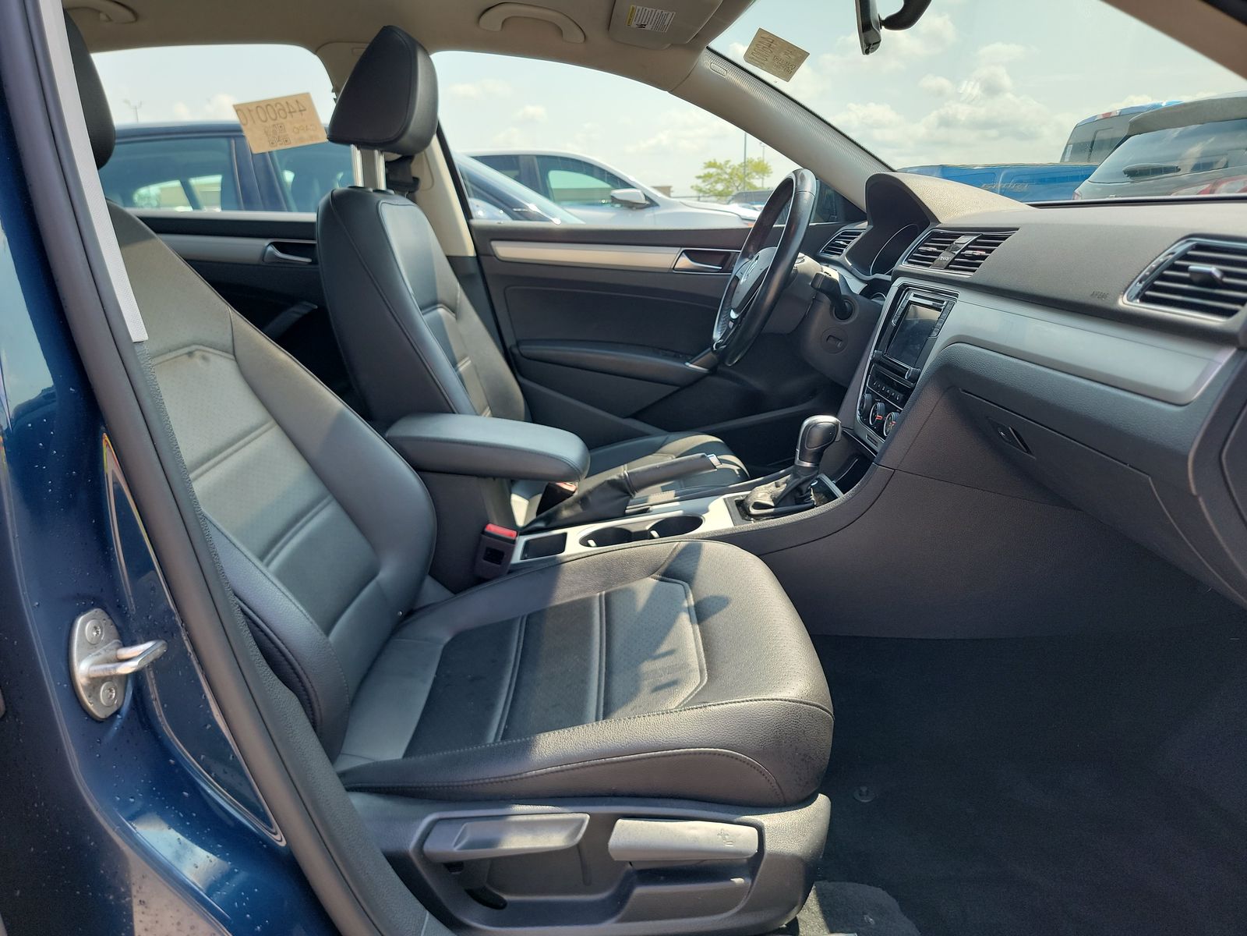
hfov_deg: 71.6
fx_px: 865
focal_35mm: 24
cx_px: 624
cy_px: 468
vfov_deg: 56.8
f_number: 1.8
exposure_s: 1/148
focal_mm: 6.7
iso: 50
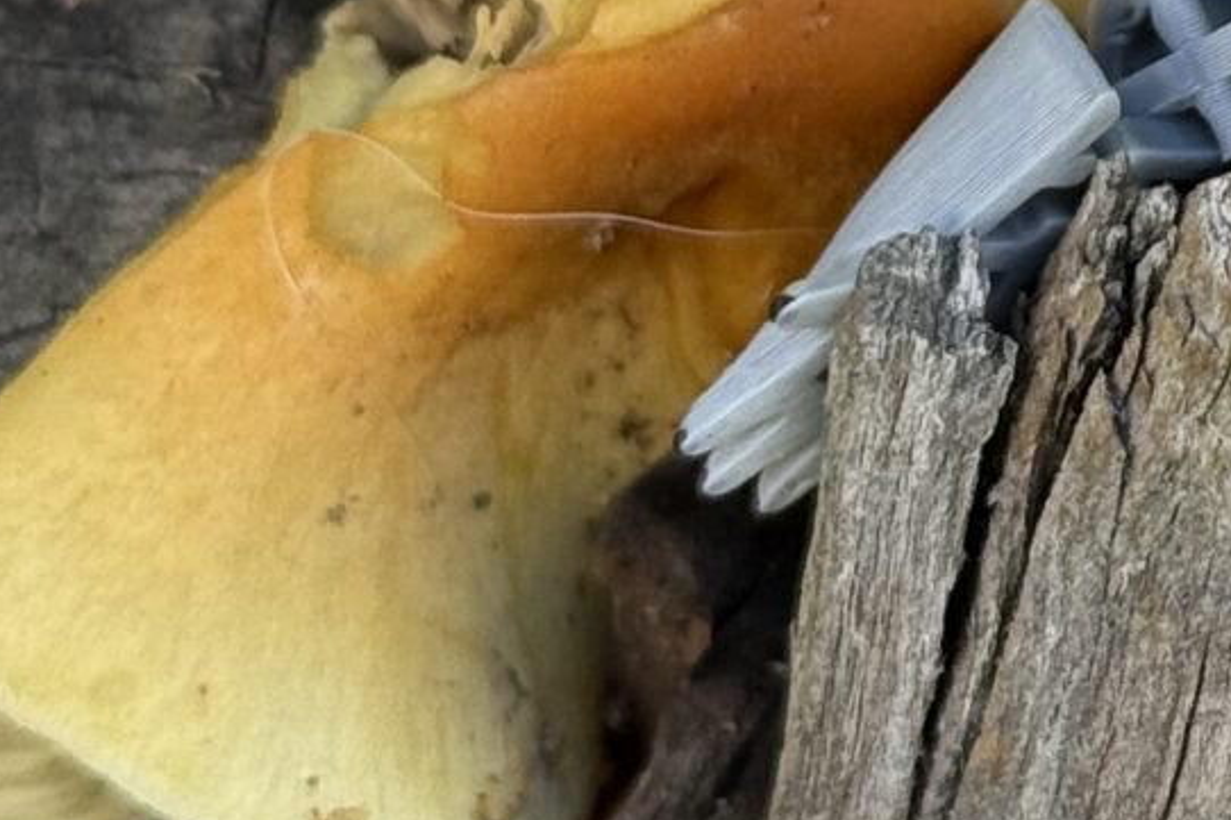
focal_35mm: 236
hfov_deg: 8.5
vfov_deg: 5.8
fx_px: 8067
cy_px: -386
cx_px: 1962
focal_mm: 6.76
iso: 64
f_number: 1.78
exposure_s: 1/447
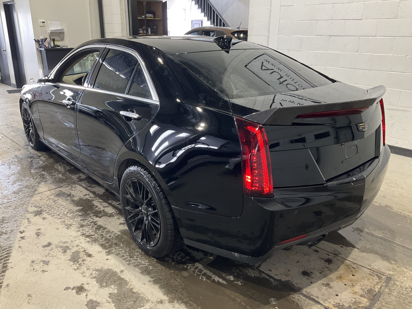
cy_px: 154
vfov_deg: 48.2
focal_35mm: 29
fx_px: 345
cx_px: 206
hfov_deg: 61.7
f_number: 1.8
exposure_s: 1/60
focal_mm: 3
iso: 100
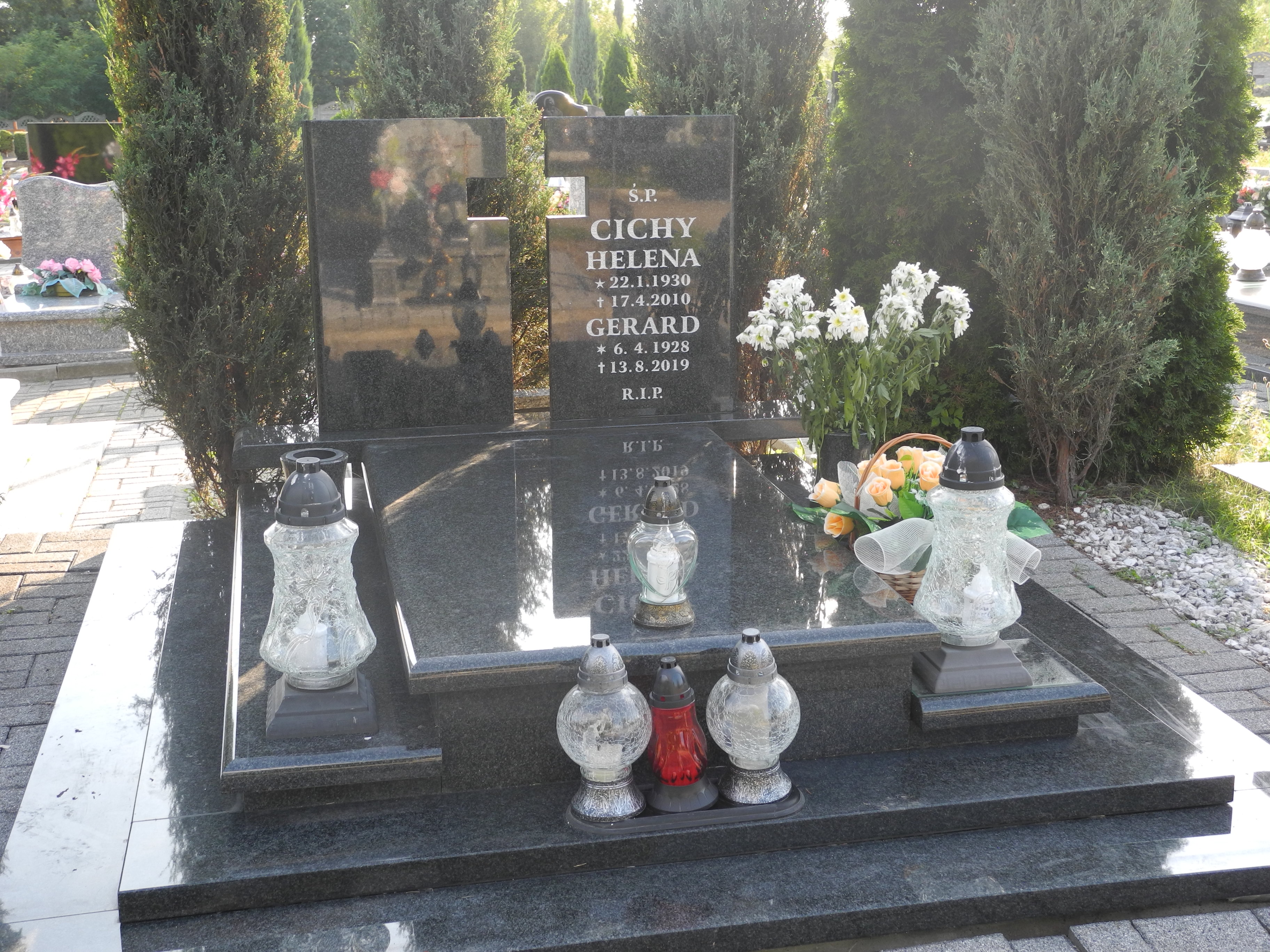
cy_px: 476
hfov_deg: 42.1
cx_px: 635
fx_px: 1651
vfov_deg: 32.2
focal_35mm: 45
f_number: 3.2
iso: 100
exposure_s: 1/100
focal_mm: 9.7
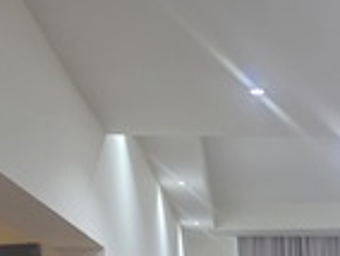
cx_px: 401
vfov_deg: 17.9
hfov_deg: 24.1
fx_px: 728
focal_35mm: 74
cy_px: 382
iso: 400
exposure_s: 1/100
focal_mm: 6.3
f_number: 1.7
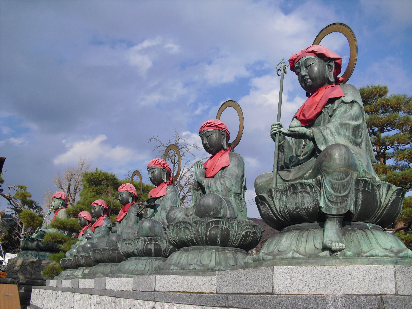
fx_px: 428
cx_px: 206
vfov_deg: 39.7
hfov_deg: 51.4
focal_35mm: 36
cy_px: 154
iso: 64
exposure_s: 1/160
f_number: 7.8
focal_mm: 6.3
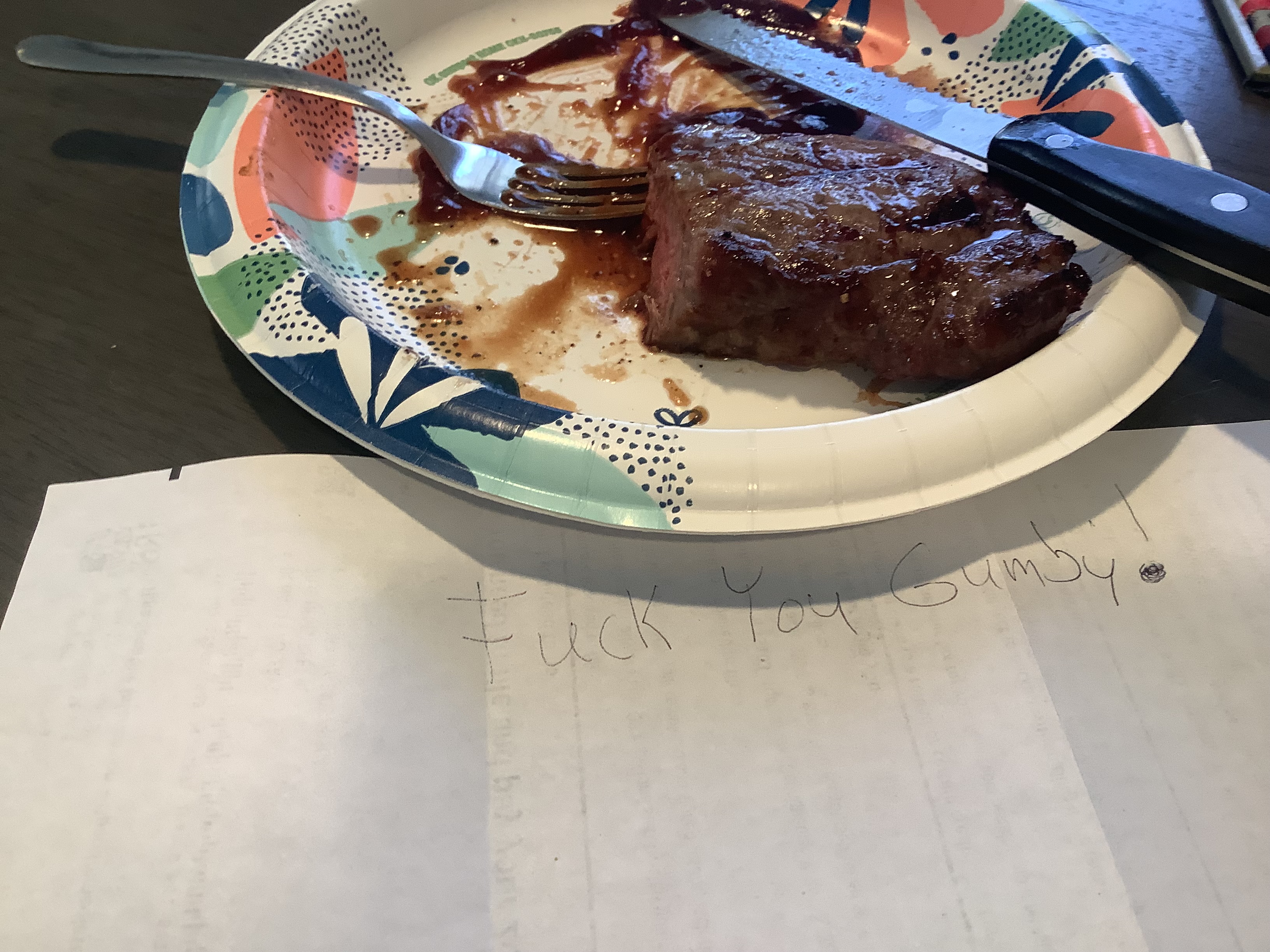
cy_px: 476
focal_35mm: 31
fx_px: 1137
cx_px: 635
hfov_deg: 58.4
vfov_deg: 45.4
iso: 100
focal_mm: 3.3
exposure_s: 1/50
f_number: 2.4
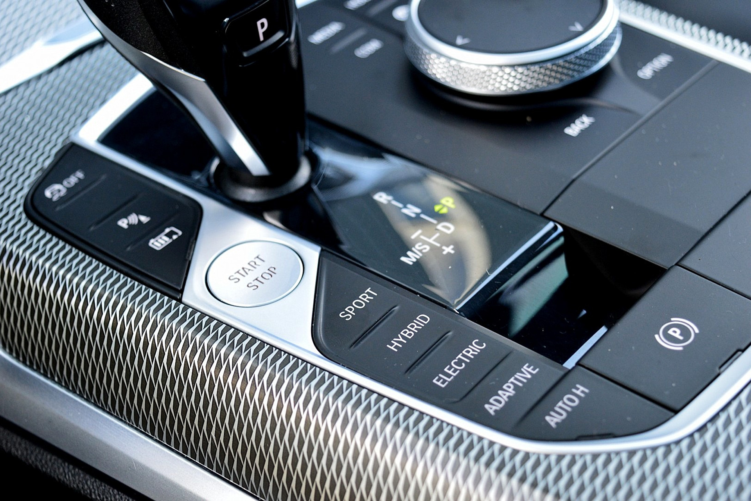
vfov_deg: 19.7
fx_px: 1439
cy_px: 250
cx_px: 376
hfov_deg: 29.2
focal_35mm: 69
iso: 800
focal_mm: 46
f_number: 5
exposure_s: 1/40
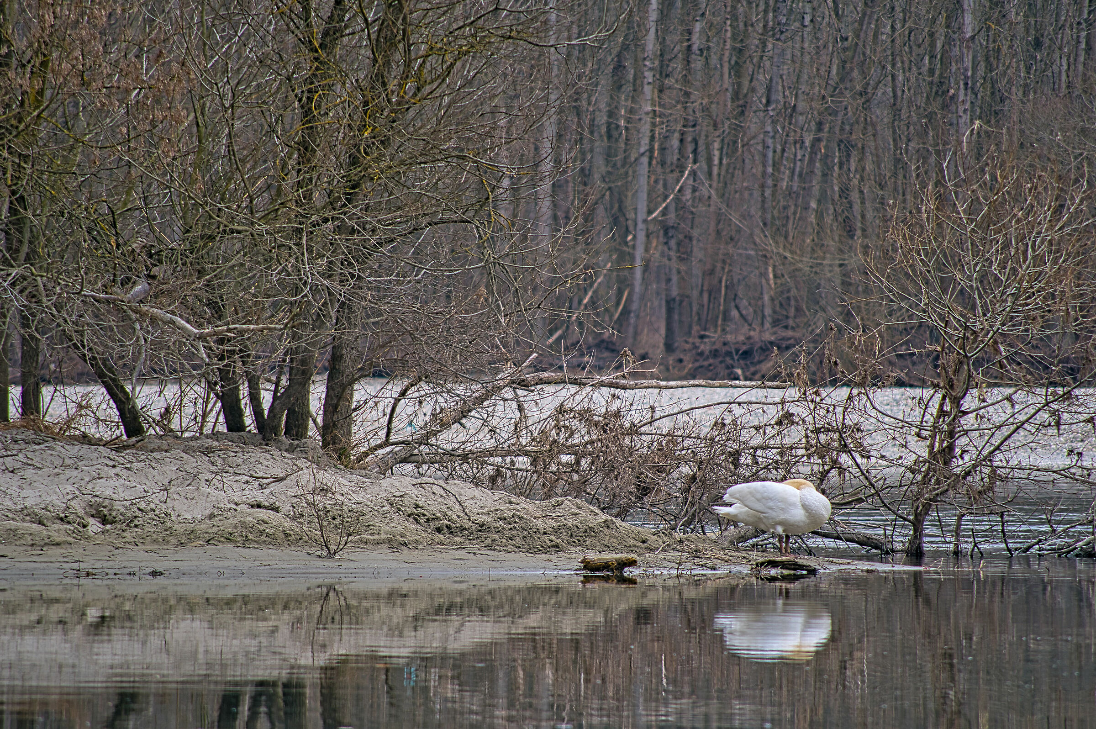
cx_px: 548
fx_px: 13688
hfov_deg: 4.6
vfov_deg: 3.0
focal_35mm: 450
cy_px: 364
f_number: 5.8
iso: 100
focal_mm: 300
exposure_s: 1/80
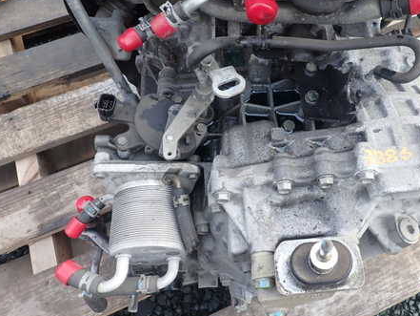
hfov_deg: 53.0
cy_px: 133
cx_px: 276
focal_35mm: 34
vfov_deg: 41.7
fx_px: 413
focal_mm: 4.5
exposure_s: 1/100
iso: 100
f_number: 2.8
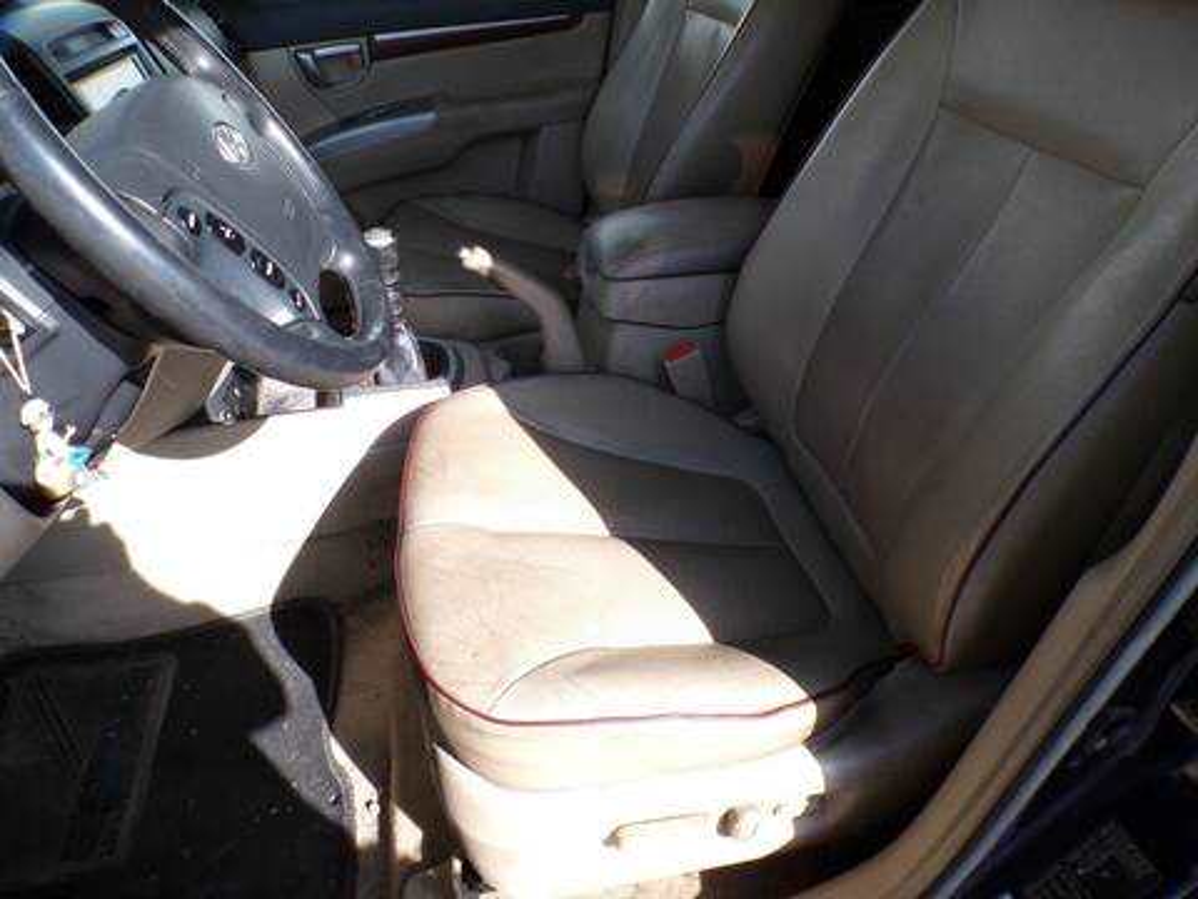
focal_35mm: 24
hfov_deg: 71.6
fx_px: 831
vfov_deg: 56.8
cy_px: 450
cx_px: 599
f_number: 5.8
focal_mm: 4.3
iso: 100
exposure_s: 1/120
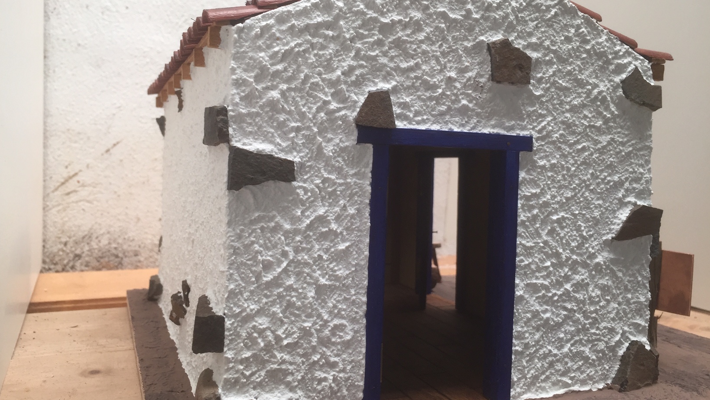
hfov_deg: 61.0
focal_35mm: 32
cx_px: 351
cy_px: 178
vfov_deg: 36.6
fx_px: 602
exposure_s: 1/50
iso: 40
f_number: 2.2
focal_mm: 4.15
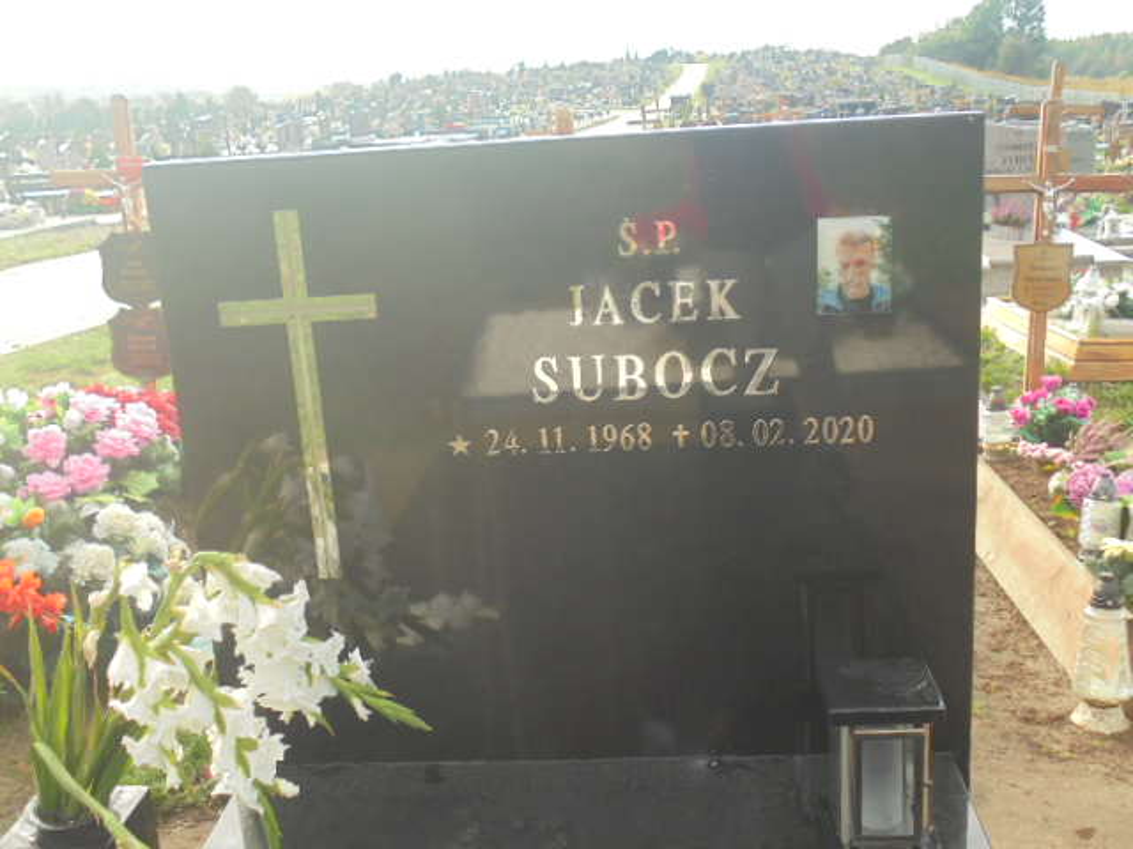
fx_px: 1244
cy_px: 424
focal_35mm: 38
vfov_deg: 37.7
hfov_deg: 49.0
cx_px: 566
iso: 100
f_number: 4.2
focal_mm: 6.9
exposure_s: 1/100
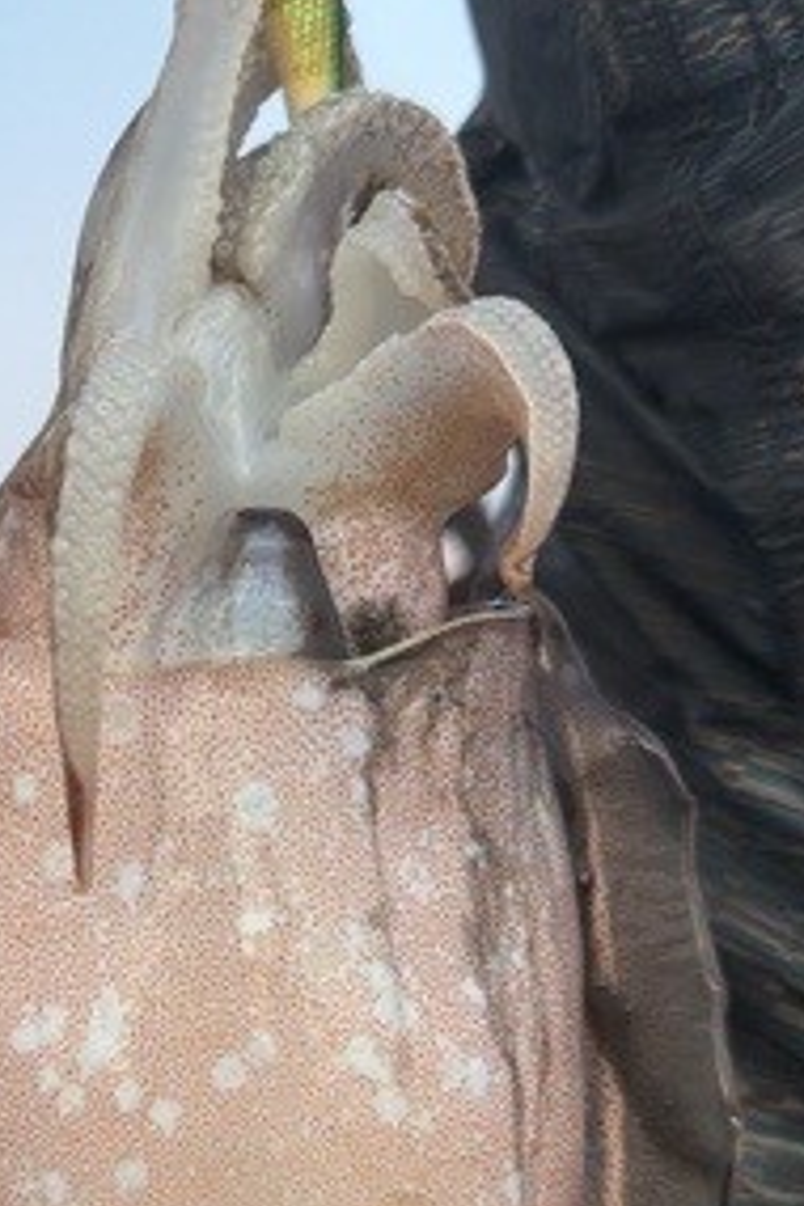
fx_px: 1876
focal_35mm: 56
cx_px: -51
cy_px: 829
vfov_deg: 35.2
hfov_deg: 22.9
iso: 320
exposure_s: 1/3759
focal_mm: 6.76
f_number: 1.78
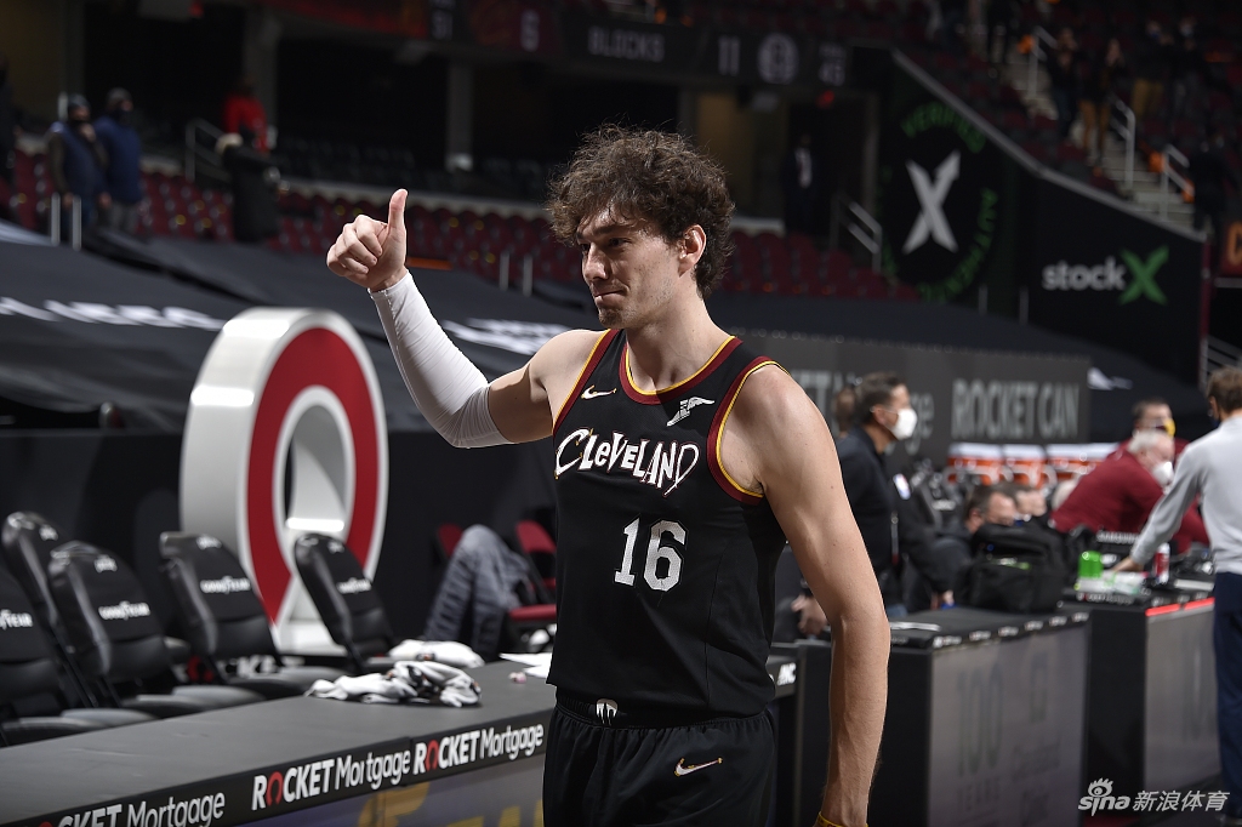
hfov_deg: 17.6
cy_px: 414
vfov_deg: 11.8
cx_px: 621
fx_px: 4000
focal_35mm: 116
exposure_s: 1/400
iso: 320
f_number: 6.3
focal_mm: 116
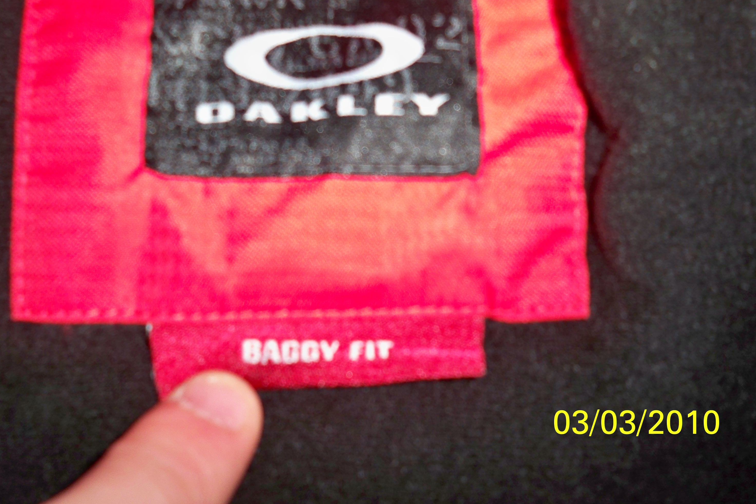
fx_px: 945
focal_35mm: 45
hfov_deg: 43.5
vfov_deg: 29.6
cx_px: 324
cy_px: 161
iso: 200
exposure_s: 1/30
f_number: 3.1
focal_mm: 6.3
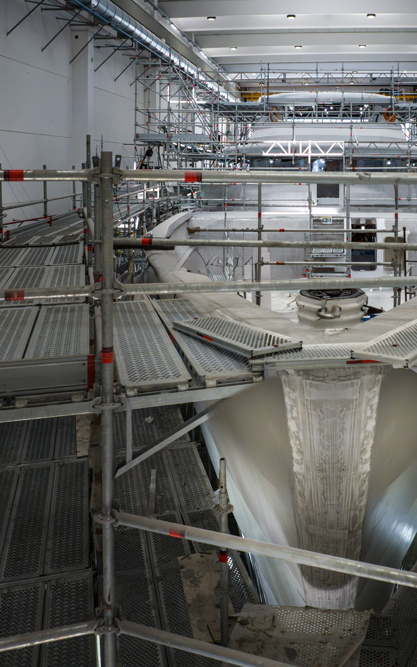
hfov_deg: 36.3
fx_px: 618
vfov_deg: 56.7
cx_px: 318
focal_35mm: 34
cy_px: 333
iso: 800
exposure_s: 1/100
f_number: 2.8
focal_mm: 12.29
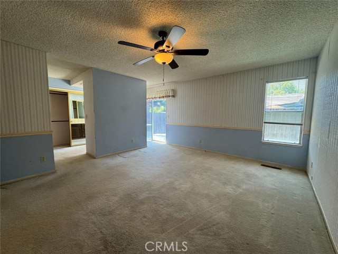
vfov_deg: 85.7
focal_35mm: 14
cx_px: 169
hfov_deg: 102.1
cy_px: 127
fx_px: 137
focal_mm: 2.22
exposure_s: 1/120
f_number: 2.2
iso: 125
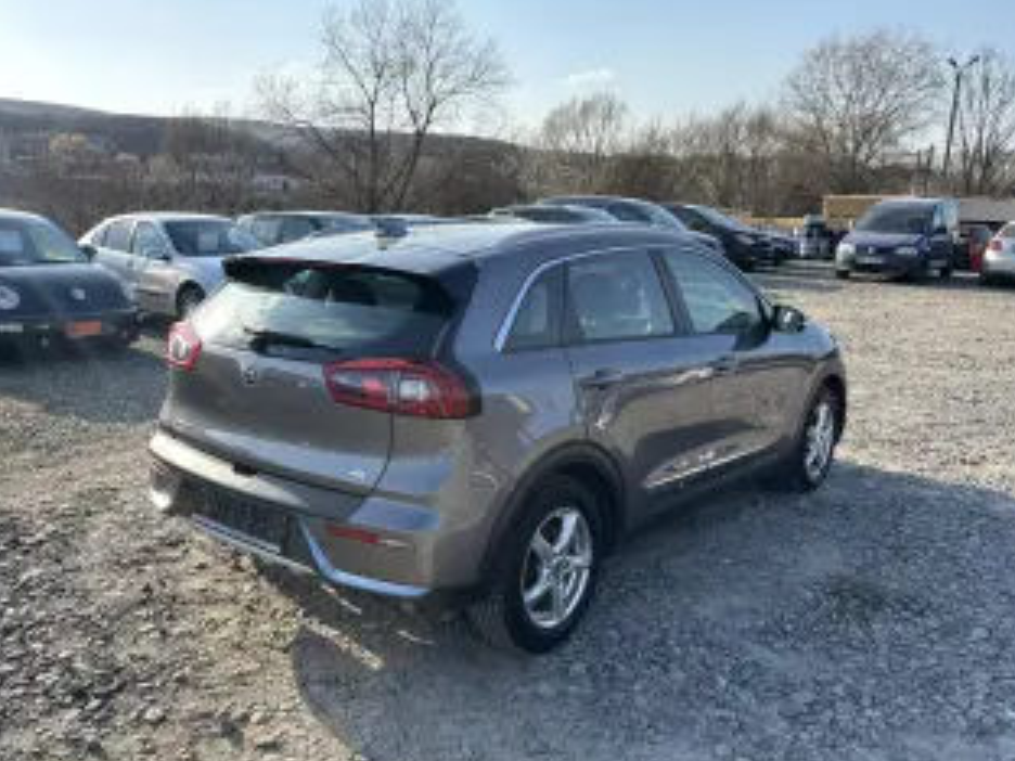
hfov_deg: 59.8
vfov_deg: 46.8
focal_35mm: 30
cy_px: 410
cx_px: 452
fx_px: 880
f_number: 1.6
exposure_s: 1/716
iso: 50
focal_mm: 5.96
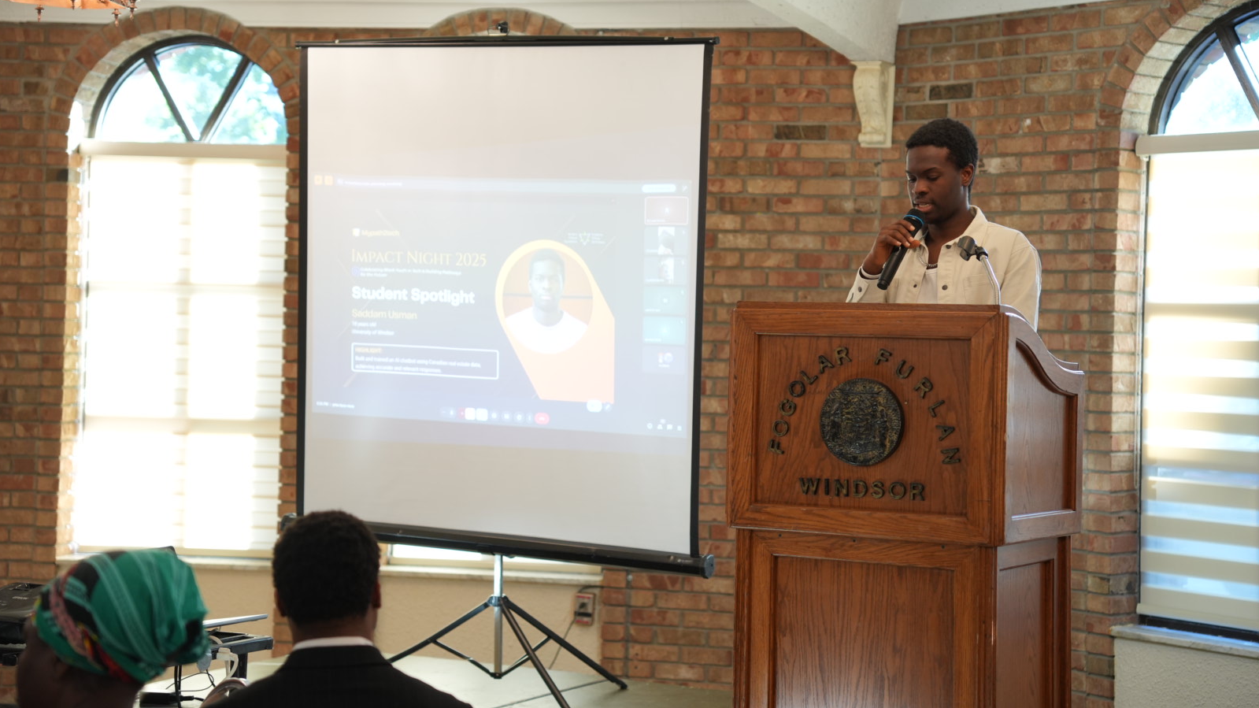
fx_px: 2370
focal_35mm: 71
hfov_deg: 29.8
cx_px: 626
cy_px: 328
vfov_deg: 17.0
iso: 800
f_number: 2.8
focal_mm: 67
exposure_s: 1/80
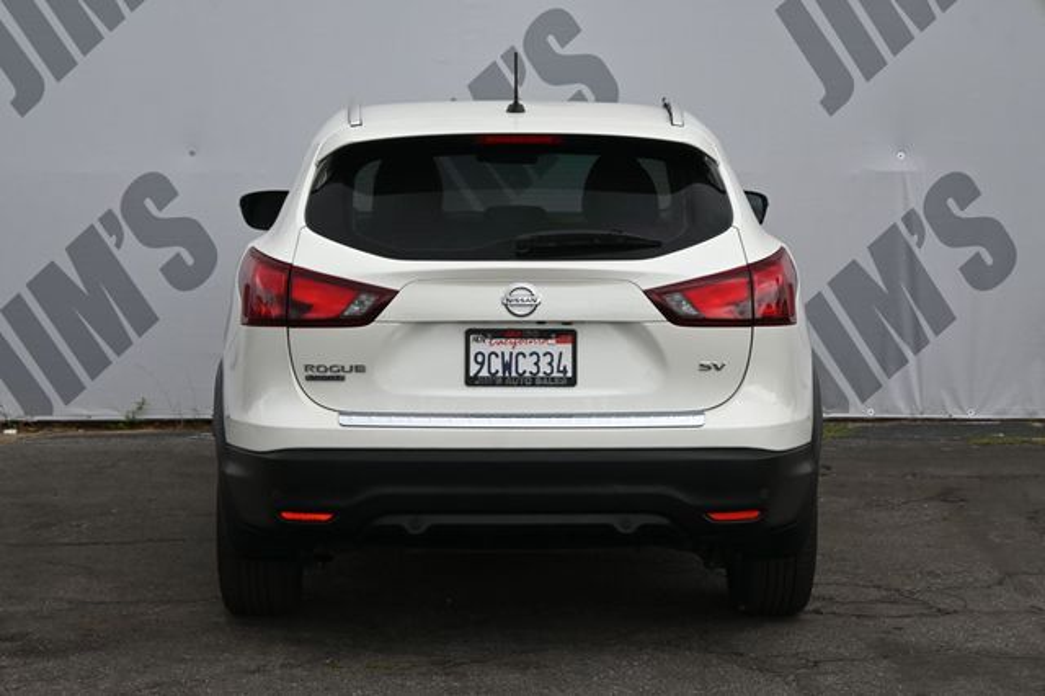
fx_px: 2176
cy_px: 348
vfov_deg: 18.2
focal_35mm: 75
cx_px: 522
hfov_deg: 27.0
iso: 200
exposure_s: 1/250
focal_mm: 50
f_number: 6.3
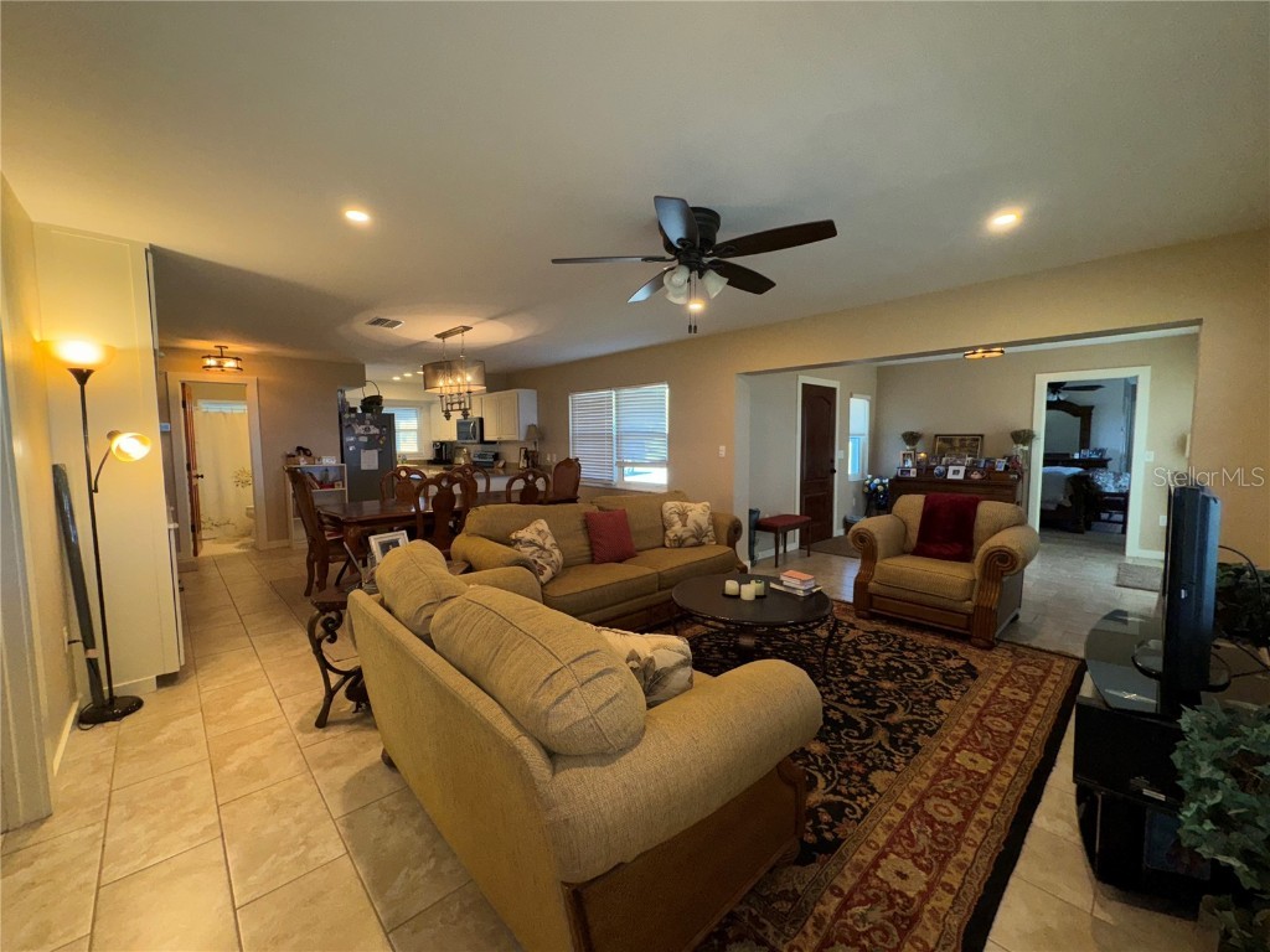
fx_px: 514
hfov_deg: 102.1
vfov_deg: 85.7
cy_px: 476
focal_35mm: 14
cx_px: 635
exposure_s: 1/69
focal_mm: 2.22
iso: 80
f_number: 2.2
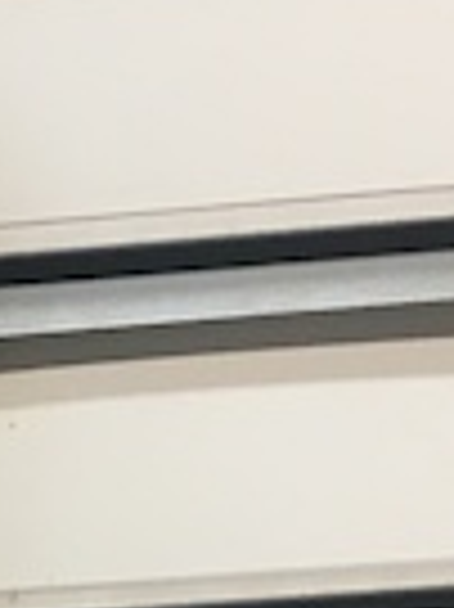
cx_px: -548
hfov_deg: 8.1
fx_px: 3013
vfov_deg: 10.9
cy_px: 1031
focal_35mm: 172
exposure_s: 1/30
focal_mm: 4.15
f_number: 2.2
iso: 64
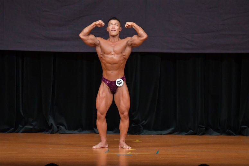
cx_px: 124
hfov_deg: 7.2
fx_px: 1970
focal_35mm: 285
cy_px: 83
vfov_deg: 4.8
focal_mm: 190
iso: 4000
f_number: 5.6
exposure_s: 1/400
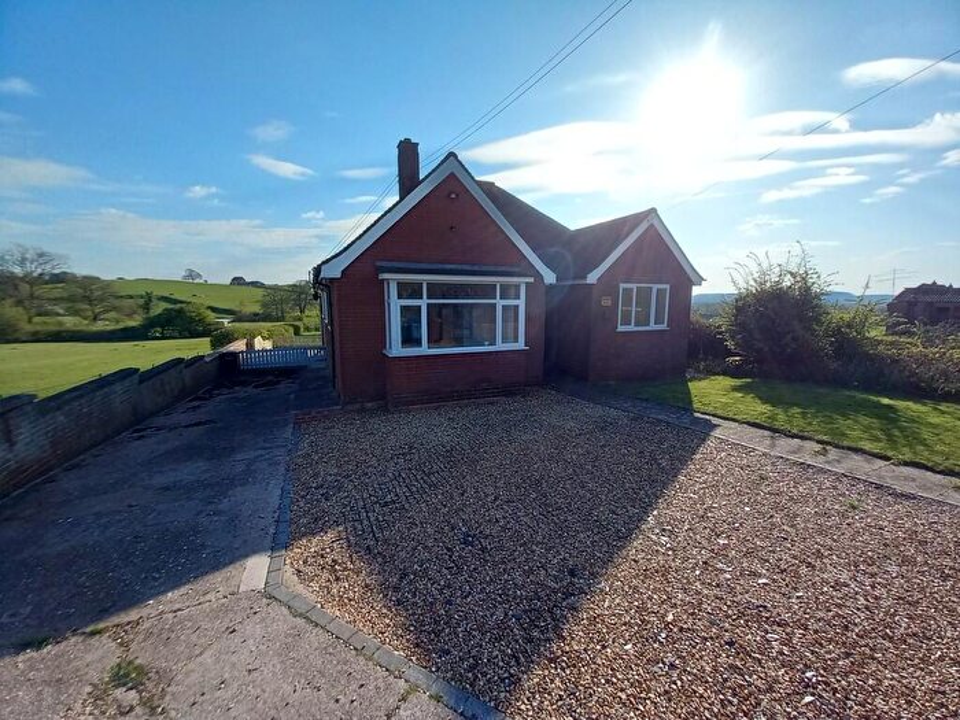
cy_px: 360
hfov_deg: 106.2
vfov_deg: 89.9
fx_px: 361
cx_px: 480
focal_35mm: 13
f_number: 2.2
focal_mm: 1.13
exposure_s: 1/679
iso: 40
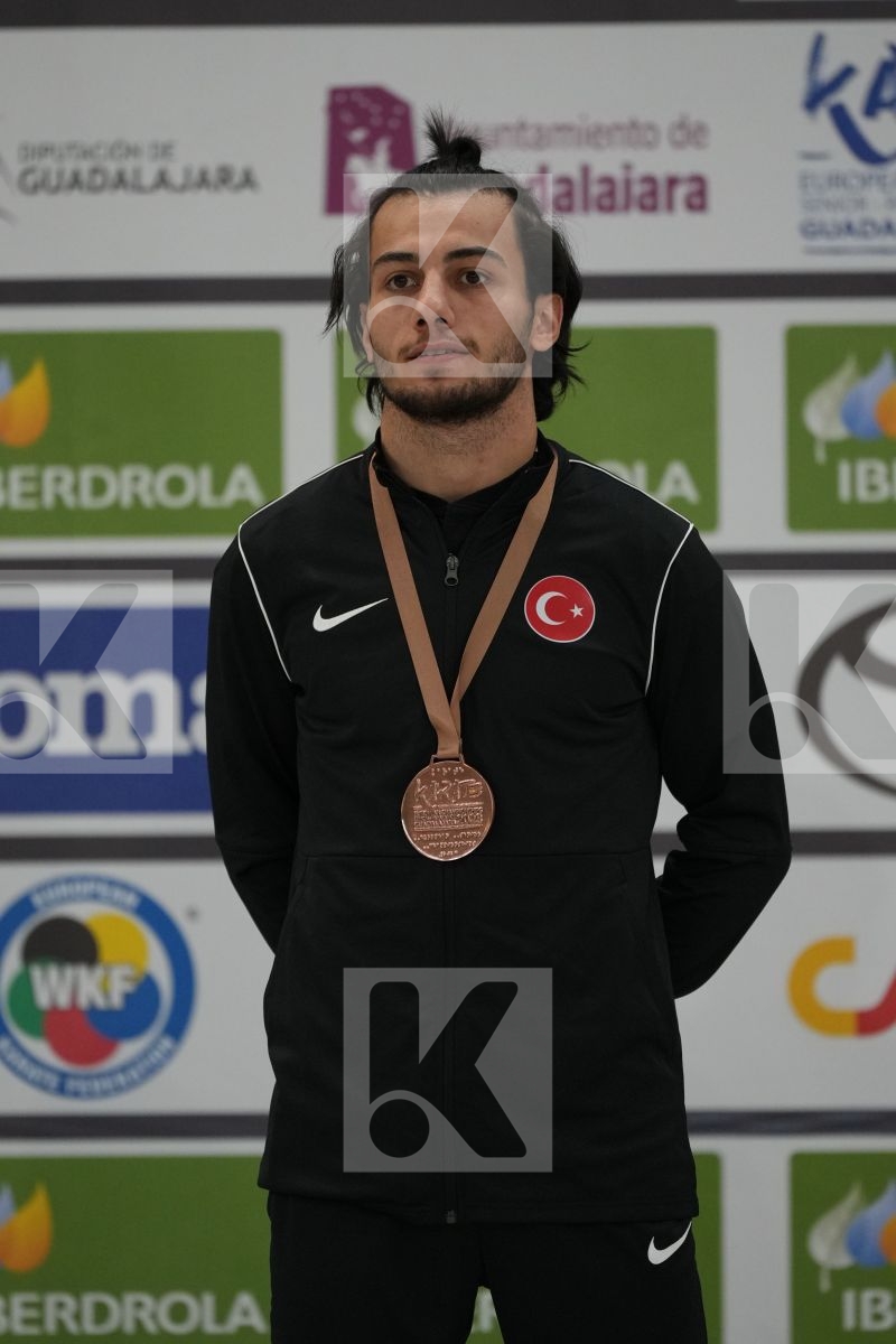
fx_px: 11199
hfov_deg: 4.6
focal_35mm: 300
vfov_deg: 6.9
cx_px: 448
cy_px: 672
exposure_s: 1/500
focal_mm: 200
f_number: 2.8
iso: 2000
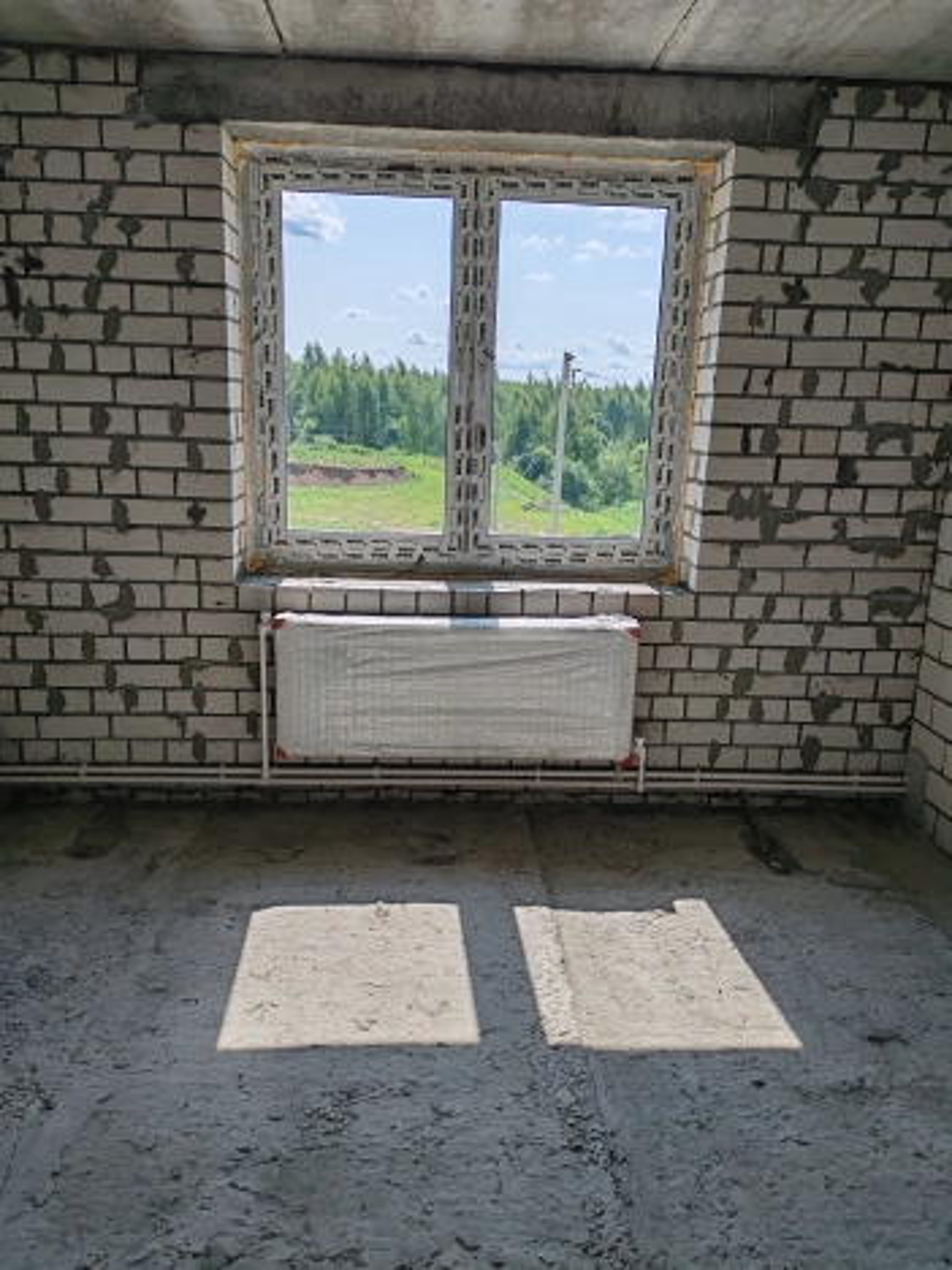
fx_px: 990
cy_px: 635
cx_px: 476
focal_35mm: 27
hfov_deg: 51.4
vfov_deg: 65.3
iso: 50
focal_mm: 6.12
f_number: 1.9
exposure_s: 1/510
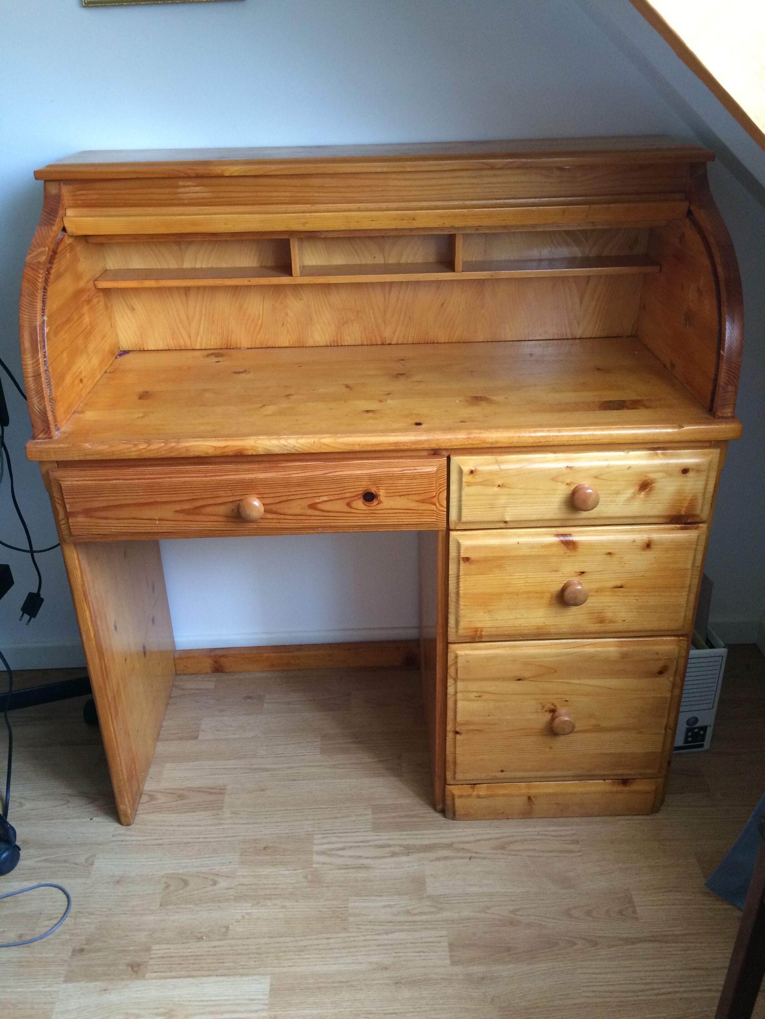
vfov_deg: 61.7
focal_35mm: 29
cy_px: 510
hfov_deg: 48.2
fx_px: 855
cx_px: 382
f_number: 2.2
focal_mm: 4.15
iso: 200
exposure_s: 1/33
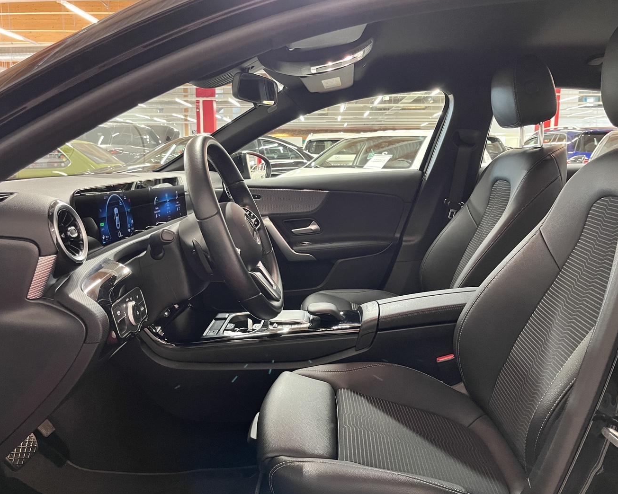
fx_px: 512
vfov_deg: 51.5
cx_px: 301
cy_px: 240
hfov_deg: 62.2
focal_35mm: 28
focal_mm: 5.1
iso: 400
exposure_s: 1/50
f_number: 1.6
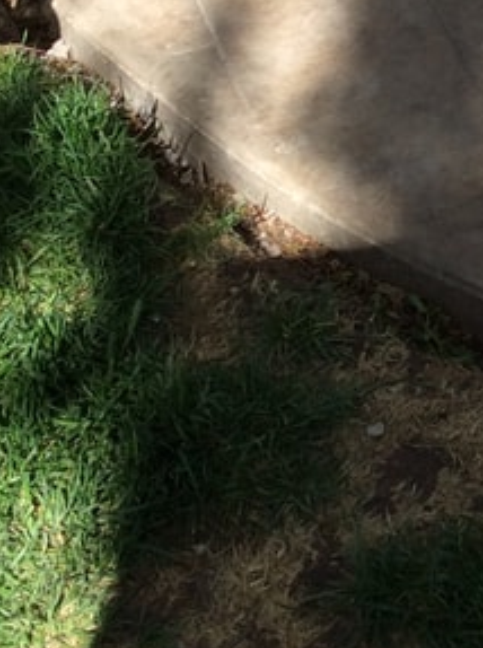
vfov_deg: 16.7
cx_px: 511
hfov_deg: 12.6
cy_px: -36
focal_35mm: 115
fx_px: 2147
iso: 32
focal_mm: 3.3
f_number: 2.4
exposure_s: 1/650
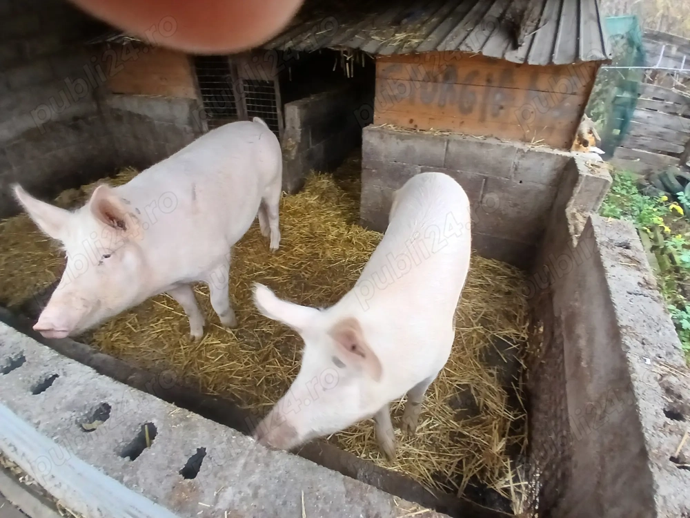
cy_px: 259
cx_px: 345
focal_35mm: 17
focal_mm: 1.4
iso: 100
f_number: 2.2
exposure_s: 1/50
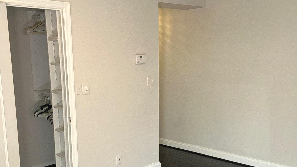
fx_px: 331
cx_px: 137
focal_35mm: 42
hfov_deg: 48.3
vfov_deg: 28.2
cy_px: 110
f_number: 1.8
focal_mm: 3
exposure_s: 1/60
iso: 80
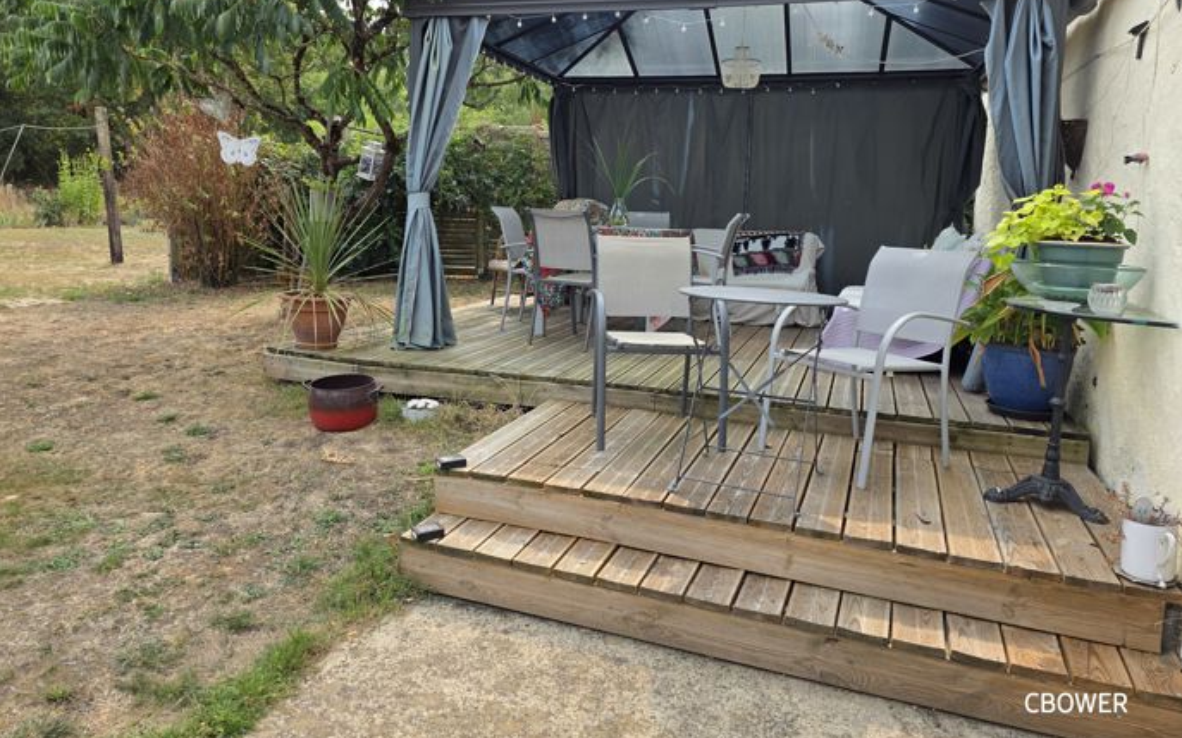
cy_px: 322
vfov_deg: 49.1
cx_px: 577
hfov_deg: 72.5
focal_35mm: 25
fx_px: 805
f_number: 1.7
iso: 80
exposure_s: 1/2600
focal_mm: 6.3
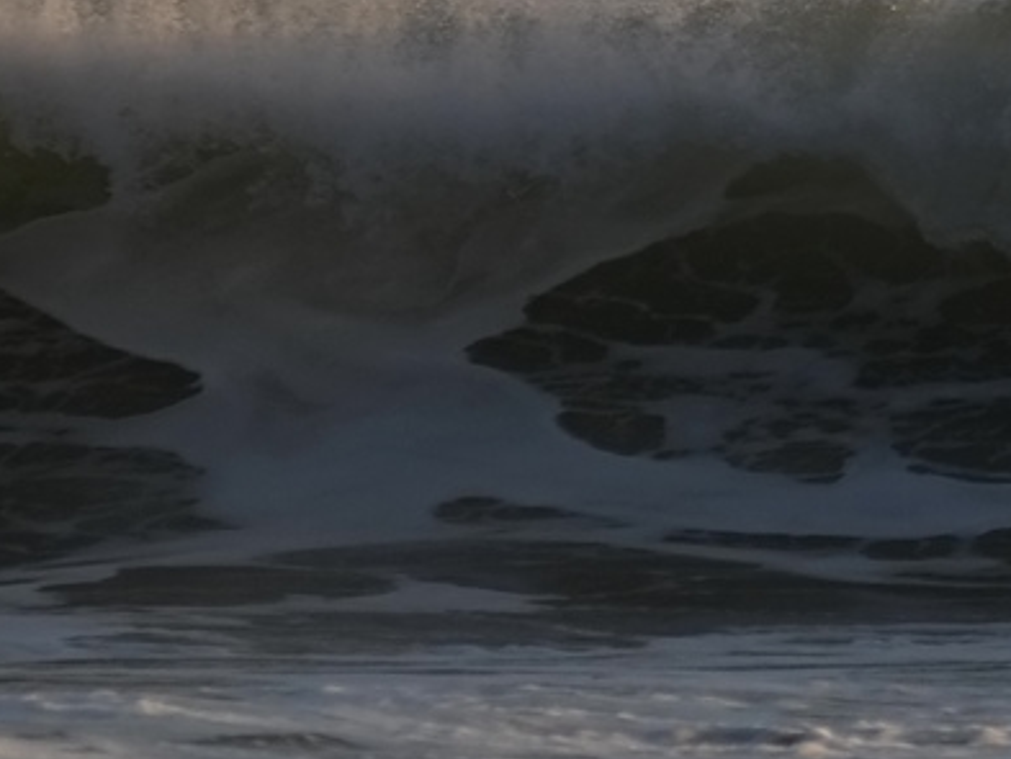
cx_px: 1487
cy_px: 133
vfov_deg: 1.1
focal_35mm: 1351
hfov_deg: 1.5
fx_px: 39470
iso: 200
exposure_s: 1/500
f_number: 6.7
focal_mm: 230
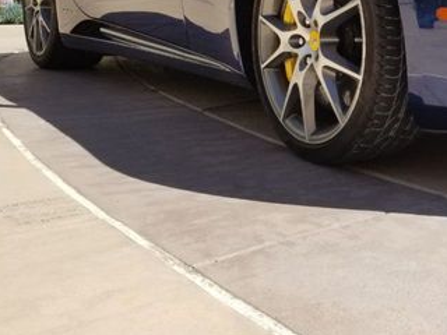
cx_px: 443
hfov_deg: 33.8
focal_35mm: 52
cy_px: 73
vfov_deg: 27.5
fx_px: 671
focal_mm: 4.3
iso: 50
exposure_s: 1/2168
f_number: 1.7
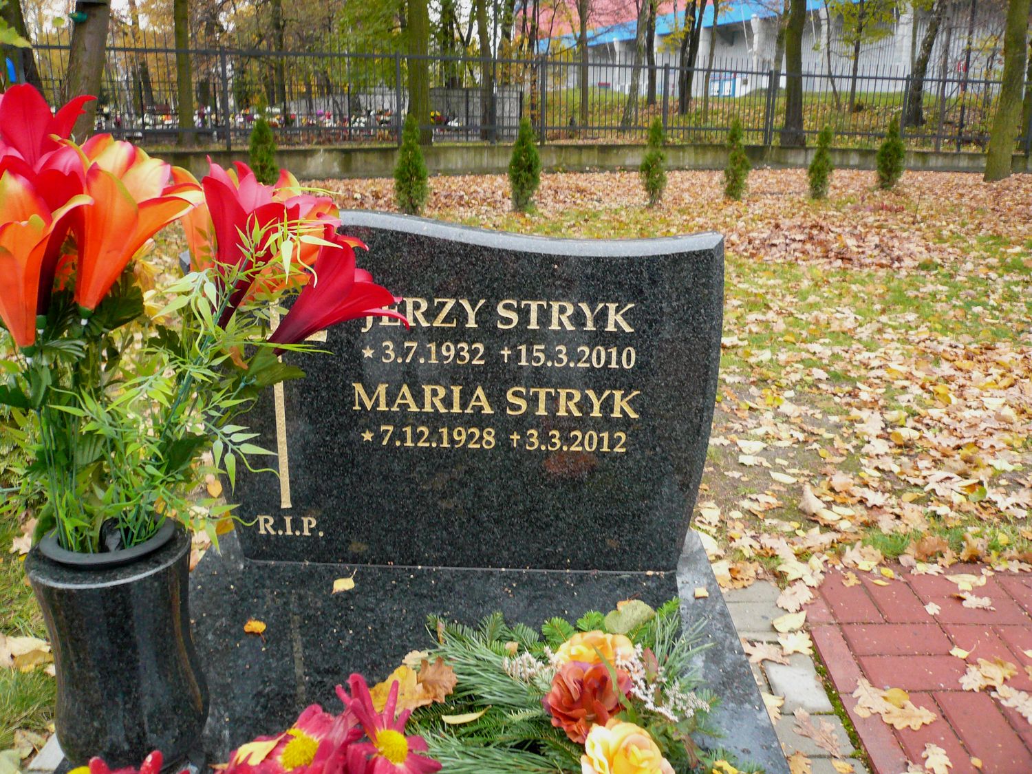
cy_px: 387
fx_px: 835
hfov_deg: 63.4
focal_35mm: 28
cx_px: 516
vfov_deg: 49.7
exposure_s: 1/13
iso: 200
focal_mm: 4.6
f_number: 2.8
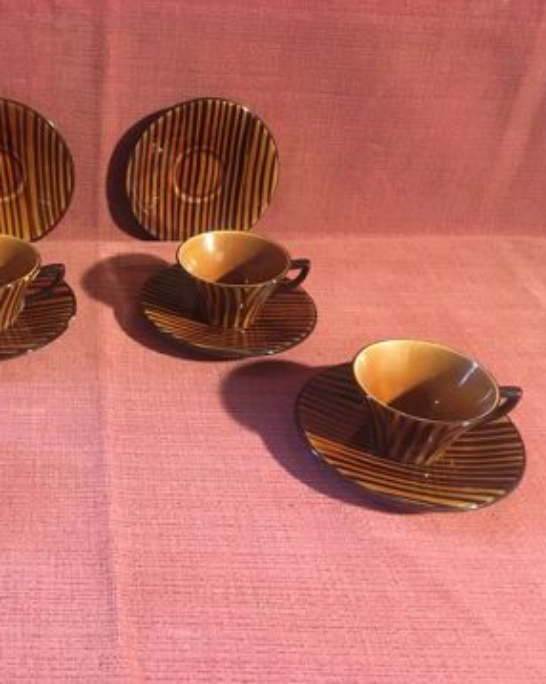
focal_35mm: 38
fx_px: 768
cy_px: 342
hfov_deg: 37.5
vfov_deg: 48.0
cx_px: 99
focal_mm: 4.15
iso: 200
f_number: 2.2
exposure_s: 1/17
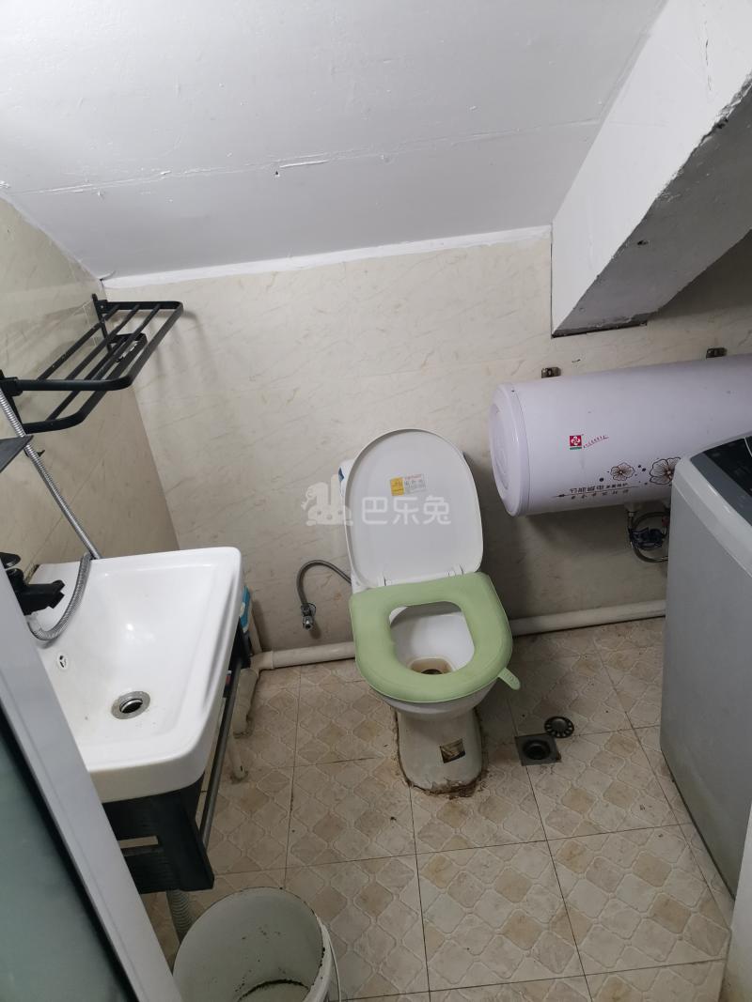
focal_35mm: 26
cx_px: 376
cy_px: 501
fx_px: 753
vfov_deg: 67.3
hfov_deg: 53.1
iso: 160
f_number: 1.8
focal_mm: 4.75
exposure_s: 1/100
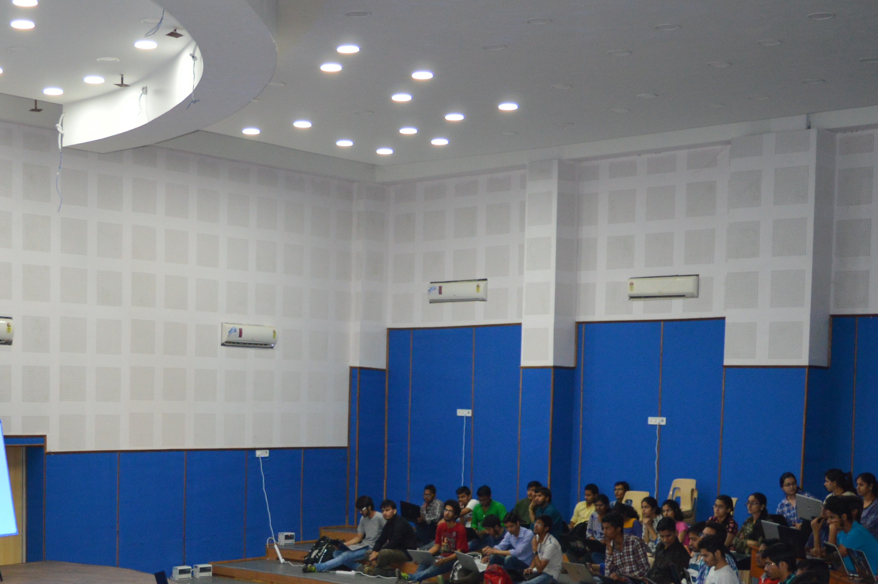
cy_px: 536
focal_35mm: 59
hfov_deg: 33.5
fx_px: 1438
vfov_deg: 22.4
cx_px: 257
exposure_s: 1/60
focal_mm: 18
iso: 500
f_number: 3.5
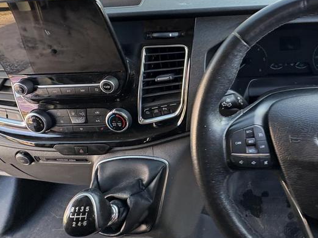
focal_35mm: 24
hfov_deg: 68.1
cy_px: 59
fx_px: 220
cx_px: 229
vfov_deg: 54.1
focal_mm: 2.22
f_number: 2.2
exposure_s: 1/70
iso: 200
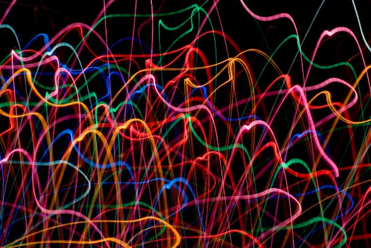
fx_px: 1470
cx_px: 186
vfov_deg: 9.6
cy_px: 124
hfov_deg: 14.4
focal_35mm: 142
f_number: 32
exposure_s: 8
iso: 100
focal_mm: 95
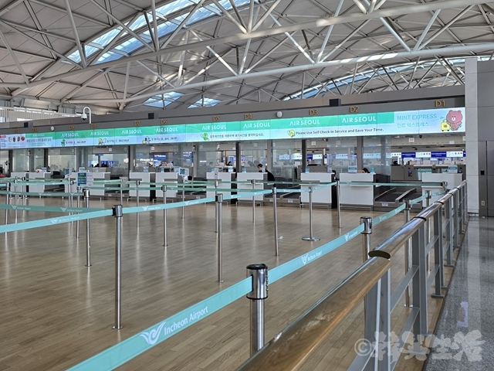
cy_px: 186
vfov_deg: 58.9
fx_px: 328
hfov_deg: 73.9
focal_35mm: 23
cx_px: 247
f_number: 1.7
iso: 125
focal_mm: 6.3
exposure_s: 1/180
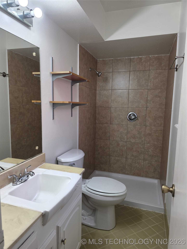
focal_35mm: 23
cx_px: 94
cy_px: 124
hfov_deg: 58.9
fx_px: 166
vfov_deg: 73.9
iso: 64
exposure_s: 1/120
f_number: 1.7
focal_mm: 6.3
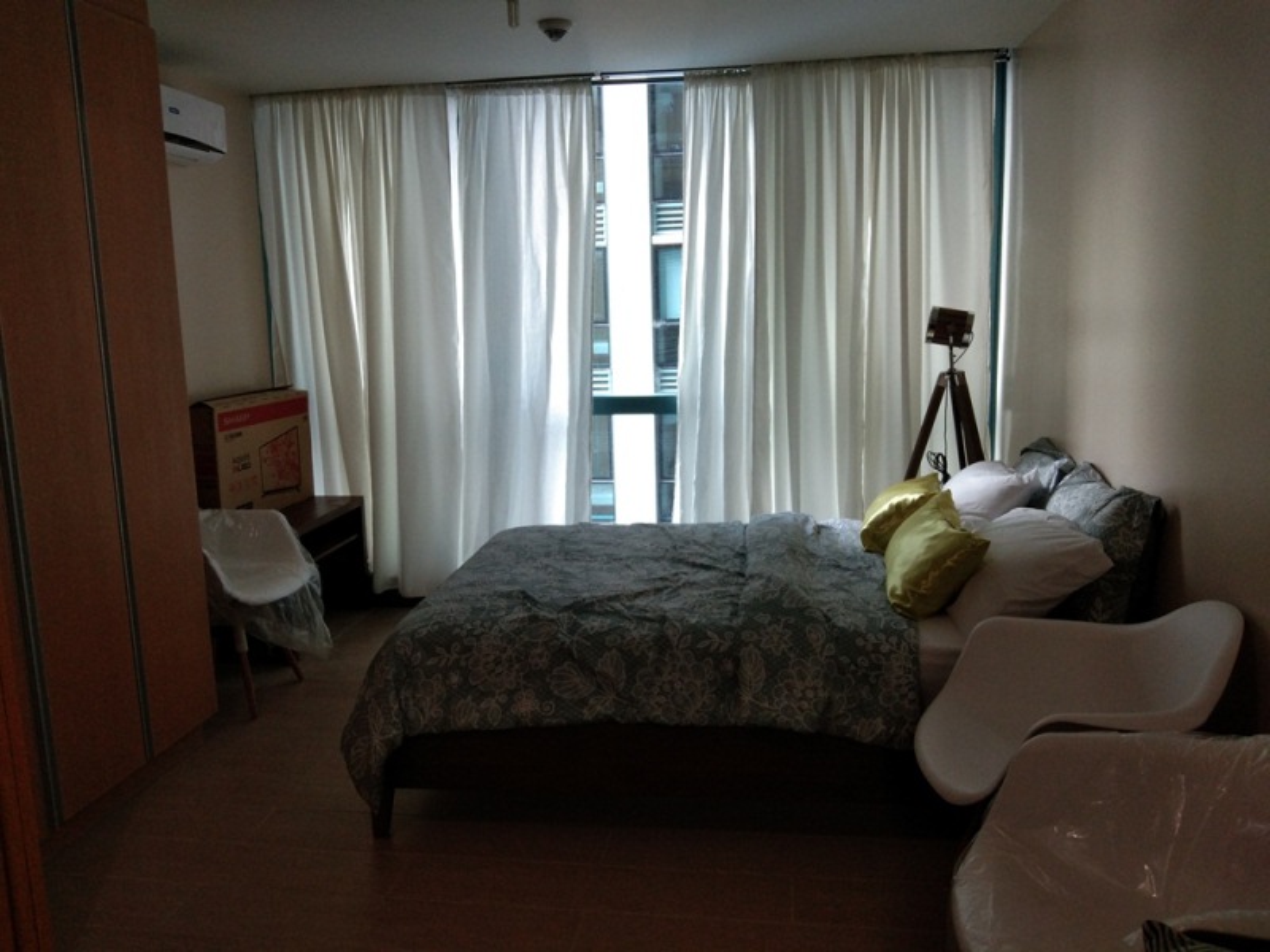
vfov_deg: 45.4
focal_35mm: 31
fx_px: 1137
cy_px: 476
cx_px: 635
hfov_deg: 58.4
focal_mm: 3.69
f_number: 2.2
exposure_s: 1/25
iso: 100
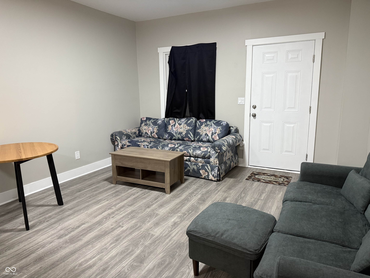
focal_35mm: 24
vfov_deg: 56.8
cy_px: 139
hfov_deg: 71.6
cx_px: 185
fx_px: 257
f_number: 1.78
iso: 400
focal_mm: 6.76
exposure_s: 1/60
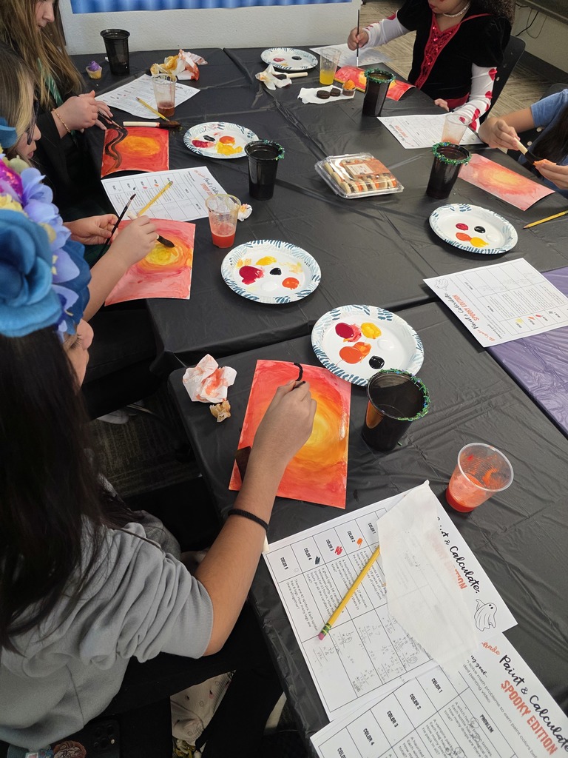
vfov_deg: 73.9
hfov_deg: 58.9
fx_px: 503
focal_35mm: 23
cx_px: 284
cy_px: 379
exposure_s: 1/120
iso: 250
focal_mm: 6.3
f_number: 1.7
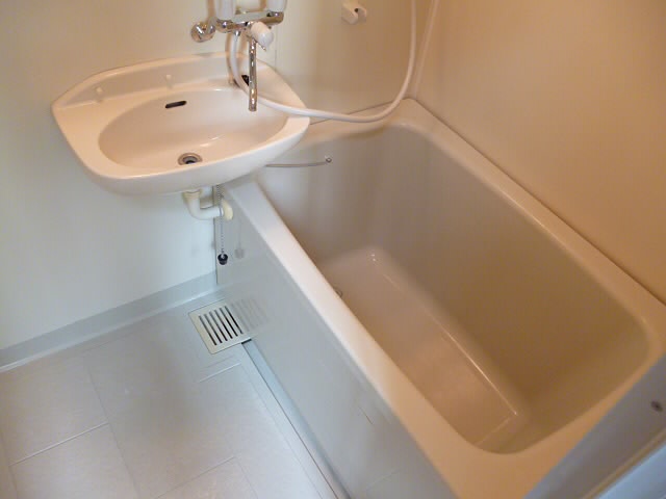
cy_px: 250
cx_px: 333
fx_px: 539
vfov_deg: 49.7
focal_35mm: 28
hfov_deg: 63.4
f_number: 3.1
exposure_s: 1/15
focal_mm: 5
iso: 400
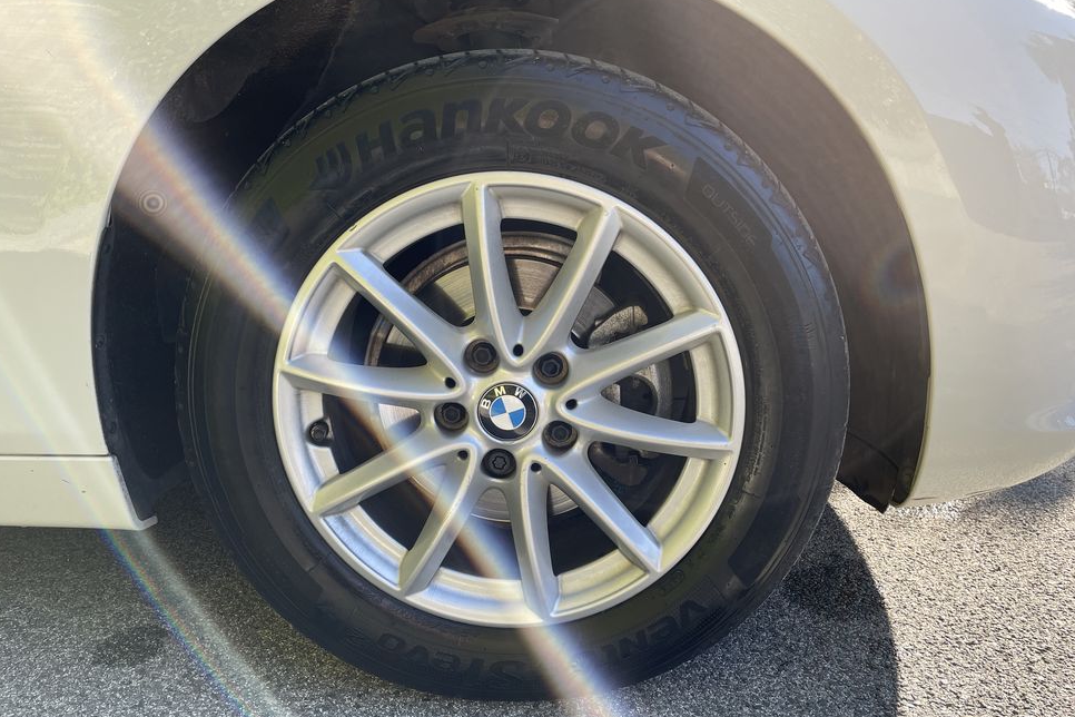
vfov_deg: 46.4
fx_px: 836
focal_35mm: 28
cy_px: 385
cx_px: 545
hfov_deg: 65.5
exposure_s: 1/318
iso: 32
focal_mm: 4.2
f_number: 1.6
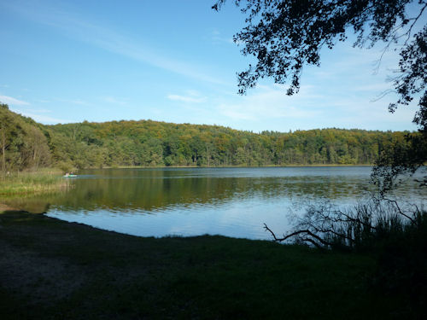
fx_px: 407
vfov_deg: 42.9
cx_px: 214
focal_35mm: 33
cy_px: 160
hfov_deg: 55.4
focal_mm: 5.5
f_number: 8
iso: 80
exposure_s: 1/125
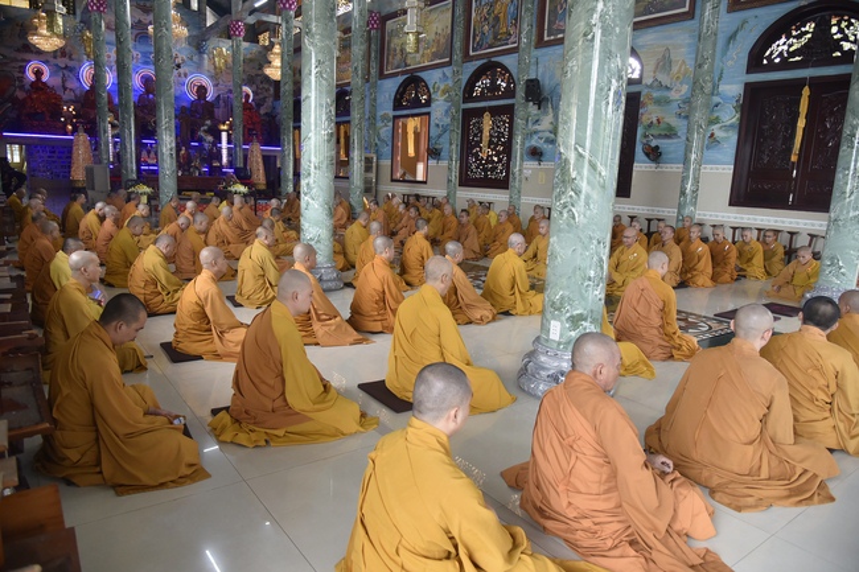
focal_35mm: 24
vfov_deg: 53.1
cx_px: 430
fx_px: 572
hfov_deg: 73.8
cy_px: 286
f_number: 4.5
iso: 640
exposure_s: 1/125
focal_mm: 24
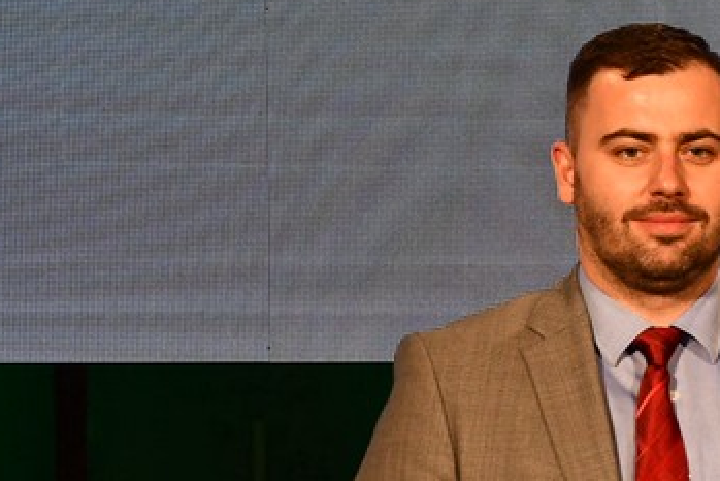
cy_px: 377
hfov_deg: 6.2
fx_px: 6582
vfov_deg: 4.2
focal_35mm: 329
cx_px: 994
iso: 1400
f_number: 5
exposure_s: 1/250
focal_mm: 75
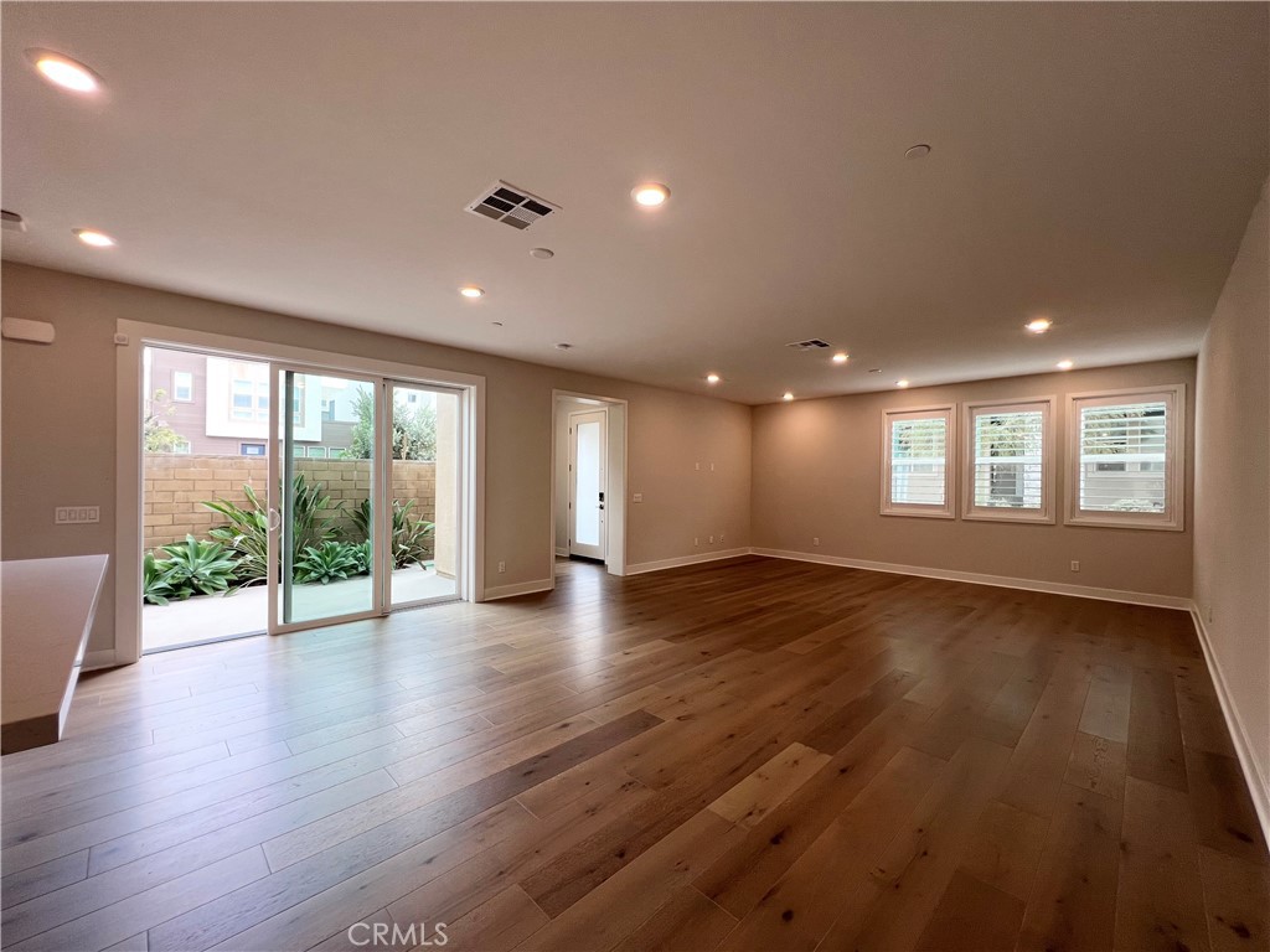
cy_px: 476
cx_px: 635
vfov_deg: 89.9
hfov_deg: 106.2
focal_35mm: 13
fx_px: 477
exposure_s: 1/120
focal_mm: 1.57
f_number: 1.8
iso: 80
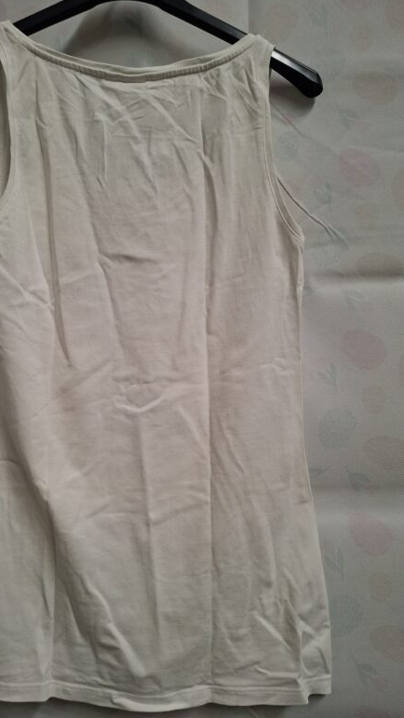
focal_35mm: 26
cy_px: 363
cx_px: 172
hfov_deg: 44.3
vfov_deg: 71.9
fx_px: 495
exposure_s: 1/100
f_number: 1.8
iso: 250
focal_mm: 5.54
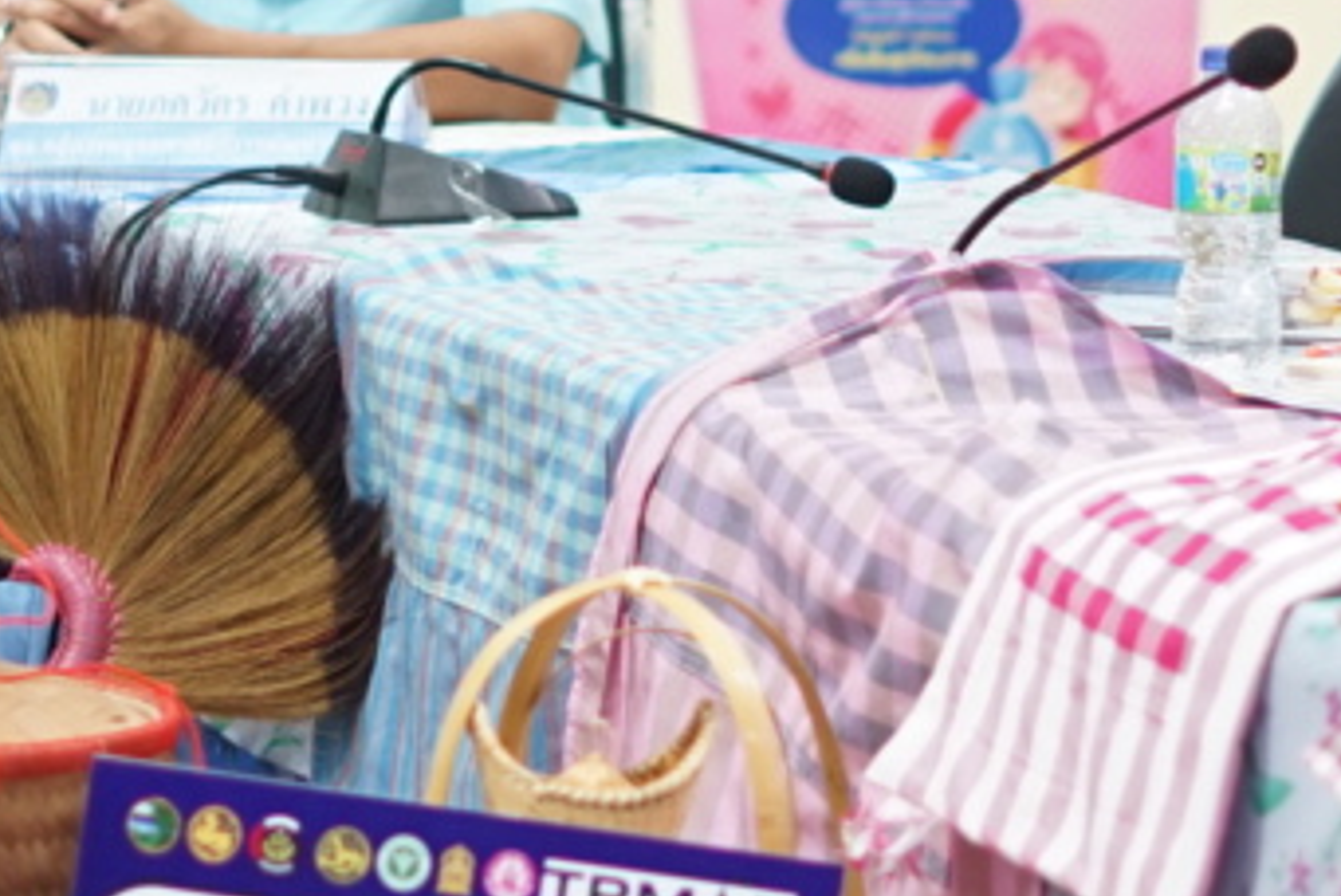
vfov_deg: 5.8
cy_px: -299
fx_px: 8836
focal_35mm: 237
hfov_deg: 8.7
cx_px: 610
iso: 400
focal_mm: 50
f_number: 1.8
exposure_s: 1/100
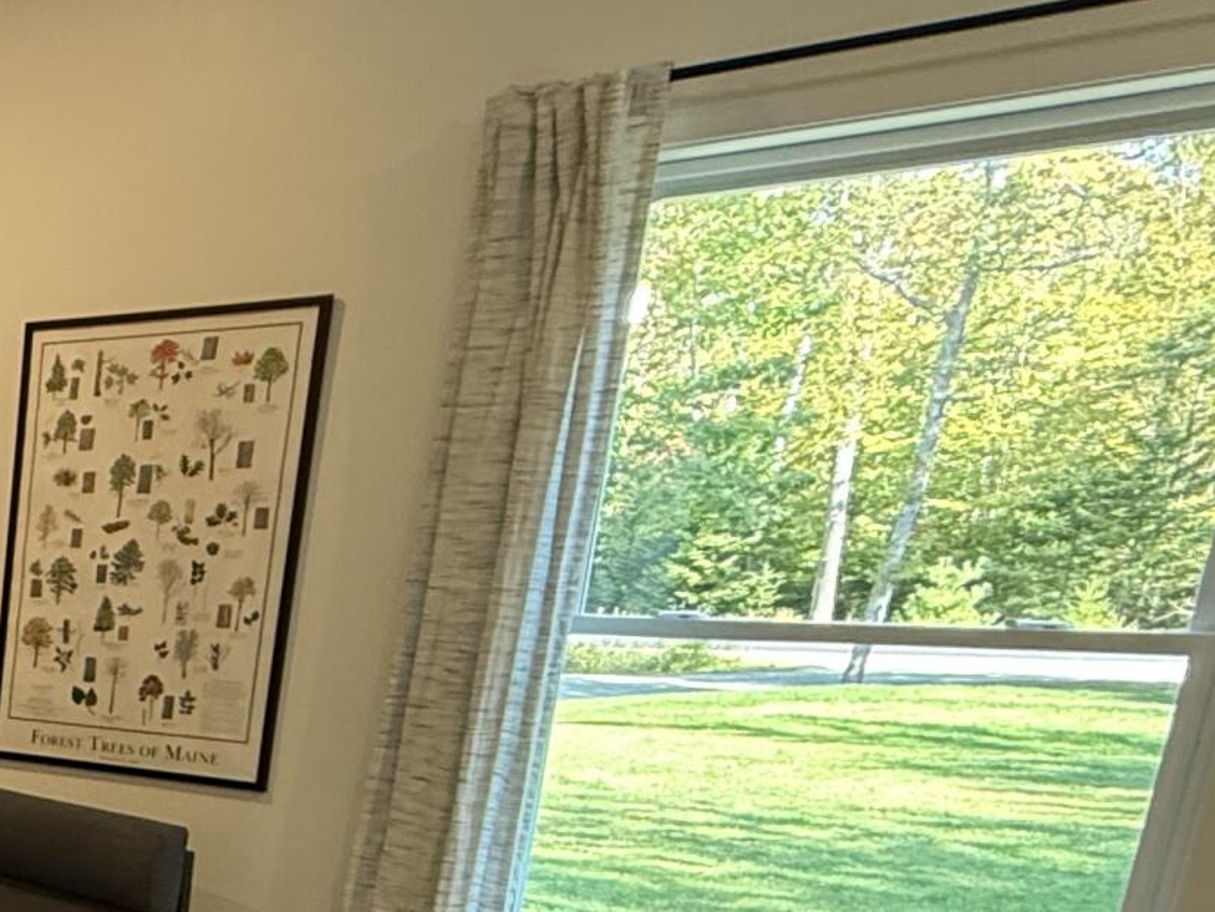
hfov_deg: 25.7
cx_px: -687
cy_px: 1005
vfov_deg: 26.3
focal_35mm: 51
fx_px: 1790
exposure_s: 1/60
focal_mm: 2.22
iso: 400
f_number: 2.2
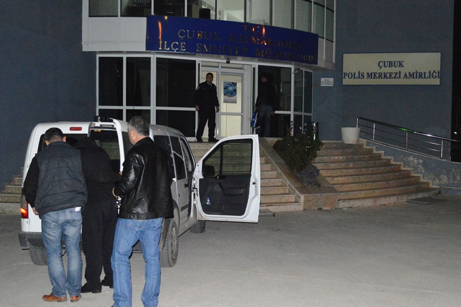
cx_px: 279
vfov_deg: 28.5
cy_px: 180
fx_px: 601
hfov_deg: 41.7
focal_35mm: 47
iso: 3200
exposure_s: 1/60
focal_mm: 24
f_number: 4
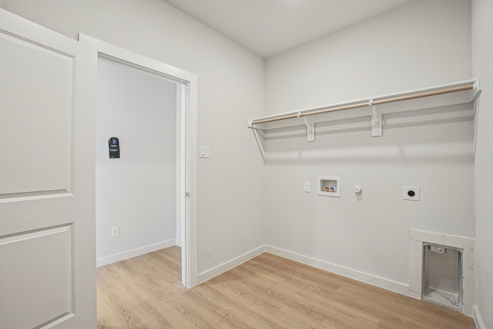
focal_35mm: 15
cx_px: 246
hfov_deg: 100.4
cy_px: 164
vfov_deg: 77.3
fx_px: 205
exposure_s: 1/10
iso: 400
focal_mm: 10
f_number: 8
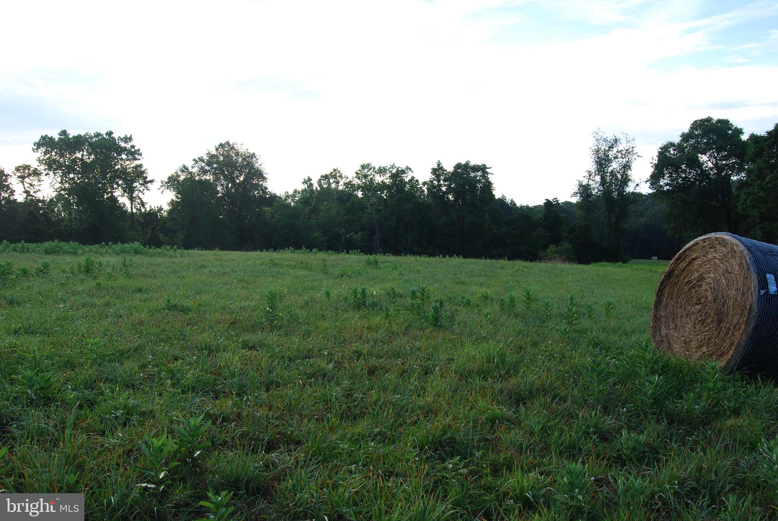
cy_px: 260
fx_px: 649
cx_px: 389
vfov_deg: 43.7
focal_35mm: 30
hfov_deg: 61.9
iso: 200
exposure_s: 1/125
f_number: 9
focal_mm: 20
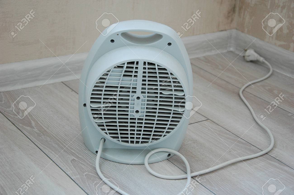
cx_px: 147
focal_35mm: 72
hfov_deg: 28.1
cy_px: 98
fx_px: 587
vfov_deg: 18.9
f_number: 5.6
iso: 800
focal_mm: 48
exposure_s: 1/13
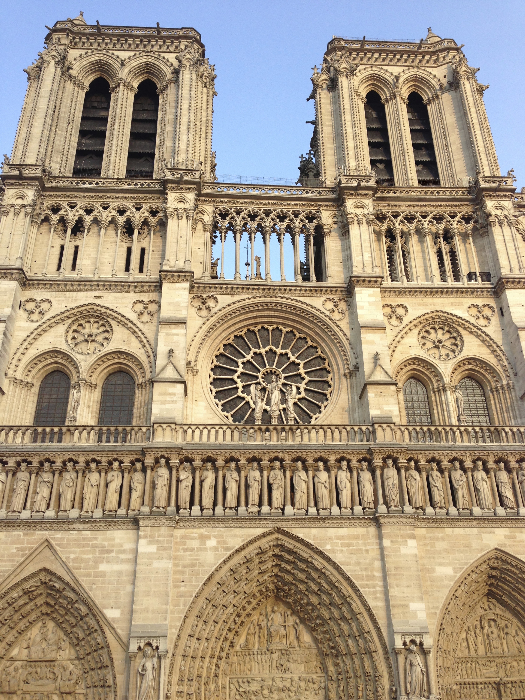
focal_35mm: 33
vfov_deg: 55.4
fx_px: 667
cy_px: 350
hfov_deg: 42.9
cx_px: 262
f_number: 2.4
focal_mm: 4.13
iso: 50
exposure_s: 1/384
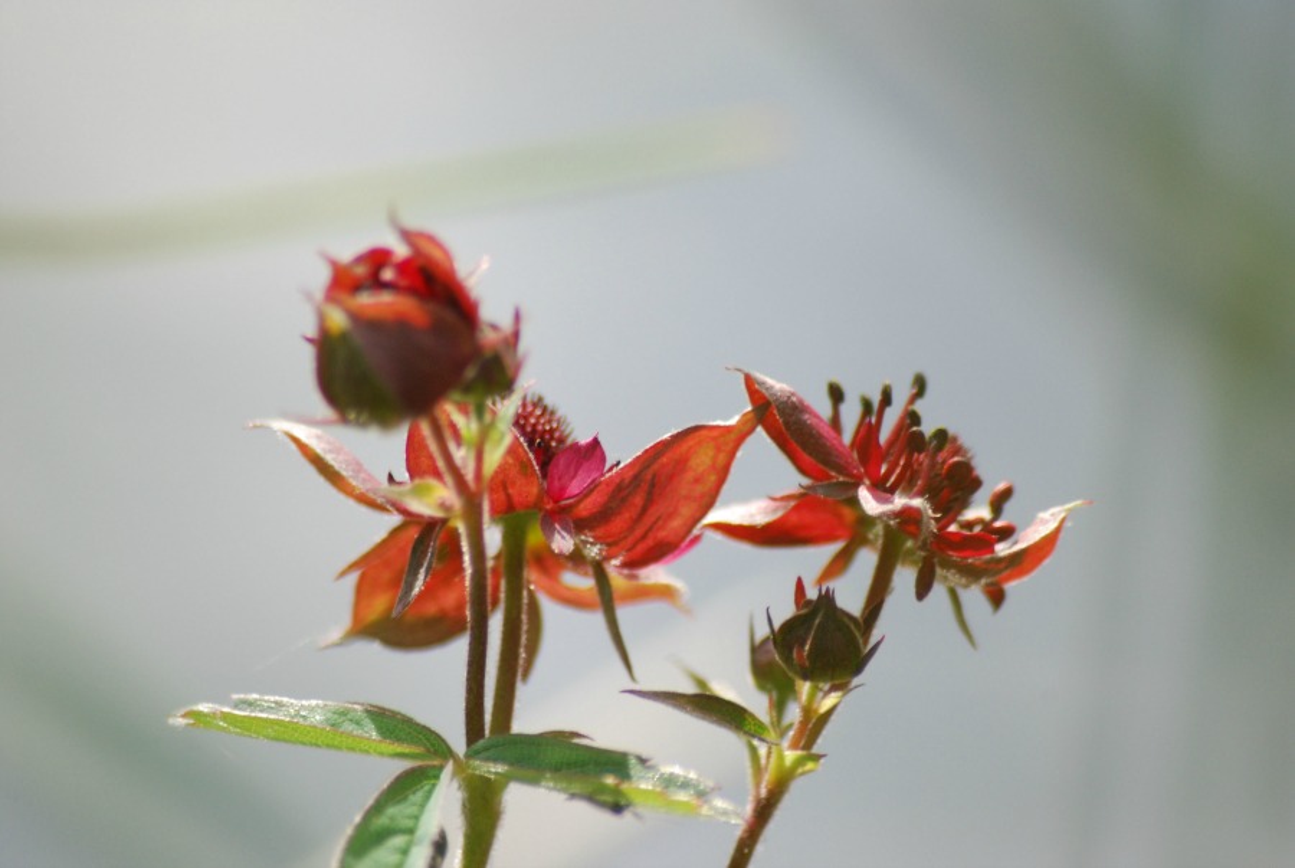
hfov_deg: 4.6
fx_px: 16211
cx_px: 648
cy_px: 434
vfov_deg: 3.1
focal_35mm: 450
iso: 400
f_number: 8
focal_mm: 300
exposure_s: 1/400
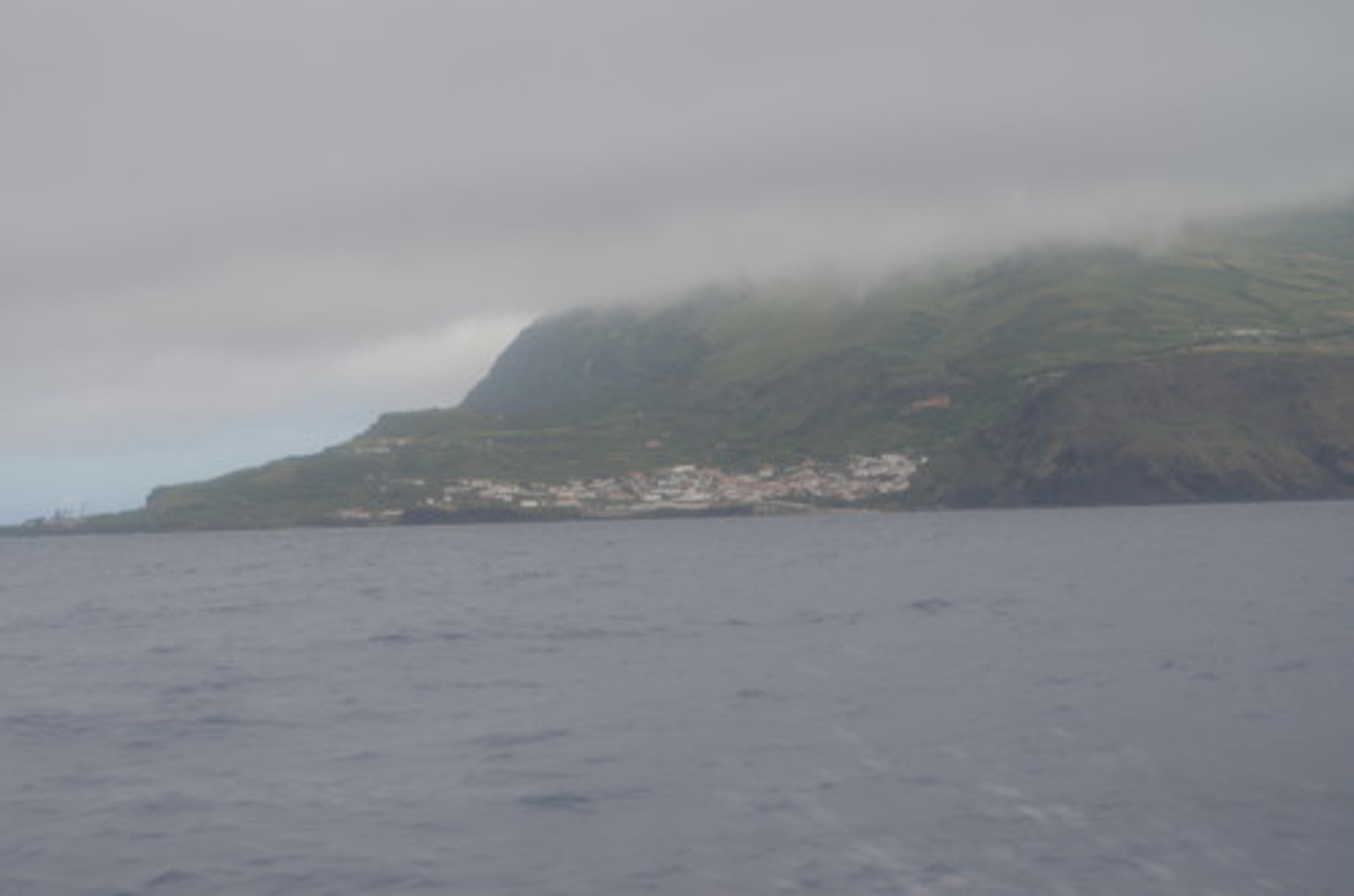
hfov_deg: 24.7
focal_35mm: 82
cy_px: 448
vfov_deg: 16.5
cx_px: 677
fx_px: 3096
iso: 100
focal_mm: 55
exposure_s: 1/250
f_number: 8
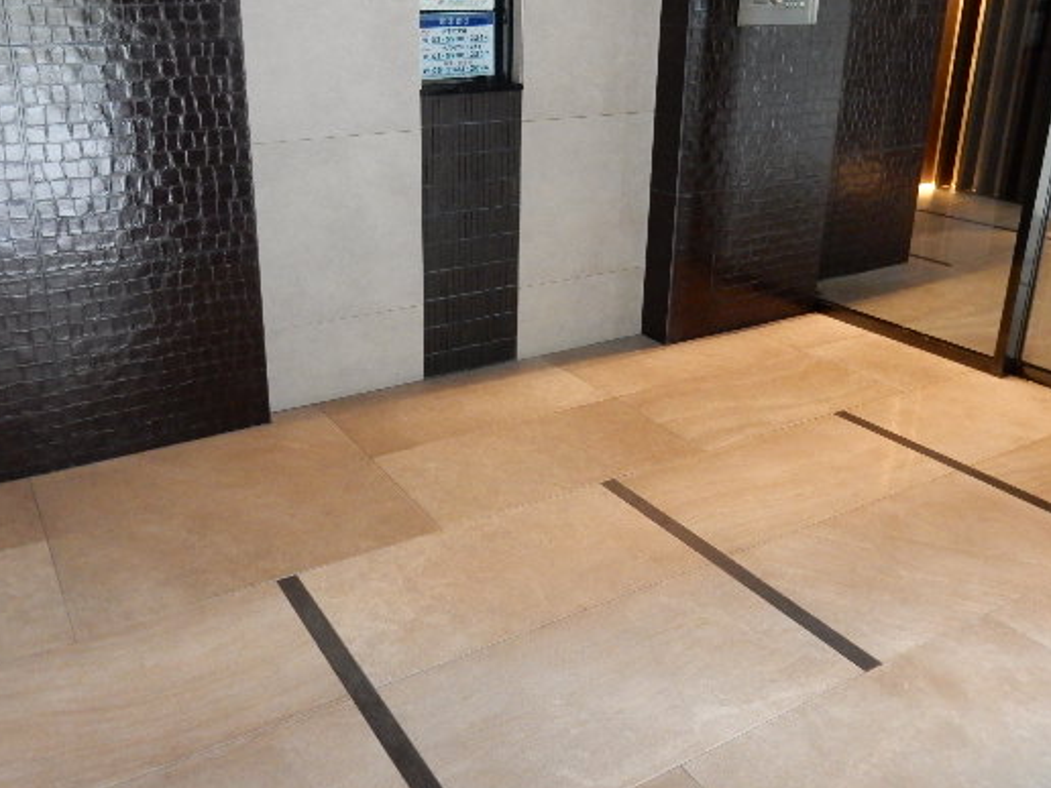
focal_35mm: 31
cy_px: 303
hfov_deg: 58.2
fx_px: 941
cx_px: 456
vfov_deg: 45.1
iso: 800
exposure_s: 1/5
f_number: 3.7
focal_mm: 4.5
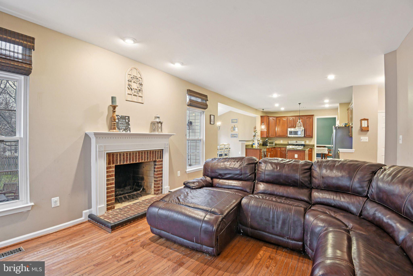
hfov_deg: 96.7
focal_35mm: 16
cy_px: 138
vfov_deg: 73.7
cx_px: 206
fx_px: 184
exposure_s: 1/10
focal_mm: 16
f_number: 8
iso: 400
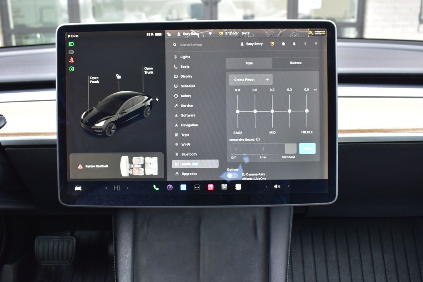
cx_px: 212
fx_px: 423
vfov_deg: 36.8
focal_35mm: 36
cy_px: 141
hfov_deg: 53.1
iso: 400
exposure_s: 1/15
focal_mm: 24
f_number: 6.3
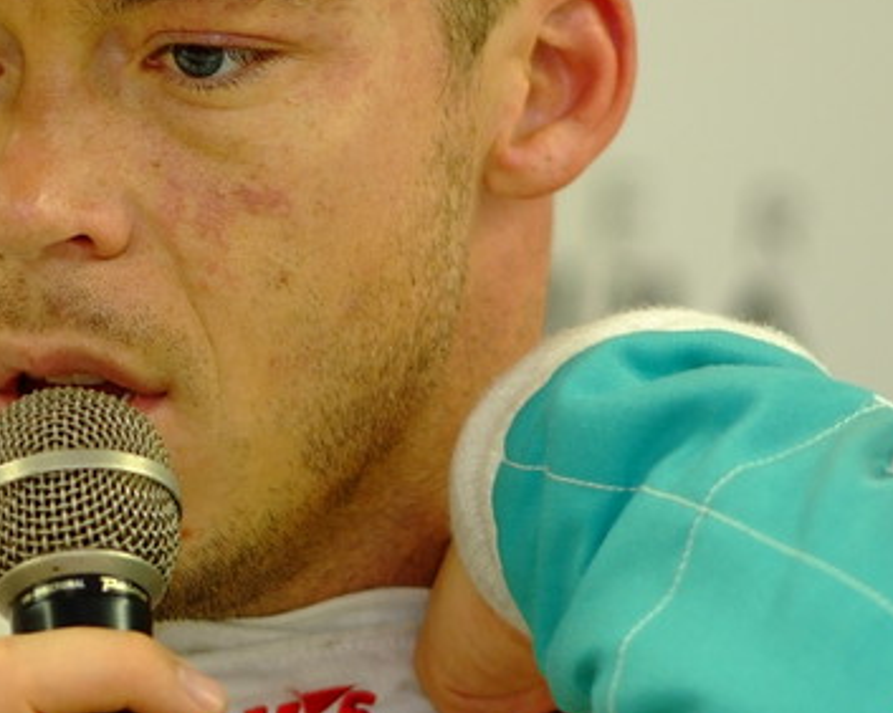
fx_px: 13656
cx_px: 126
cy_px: 185
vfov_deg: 3.0
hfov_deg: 3.7
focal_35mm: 517
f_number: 2.8
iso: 800
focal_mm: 180
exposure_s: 1/125
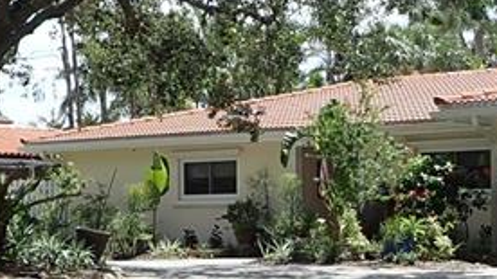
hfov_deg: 21.0
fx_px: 1331
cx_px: 351
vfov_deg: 12.0
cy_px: 194
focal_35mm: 101
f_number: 2.8
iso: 100
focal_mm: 4.5
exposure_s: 1/800
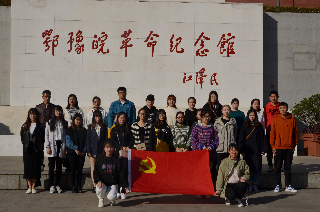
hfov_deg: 39.0
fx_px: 452
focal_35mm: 51
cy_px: 106
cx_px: 160
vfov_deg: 26.4
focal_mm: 34
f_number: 10
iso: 100
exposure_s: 1/800
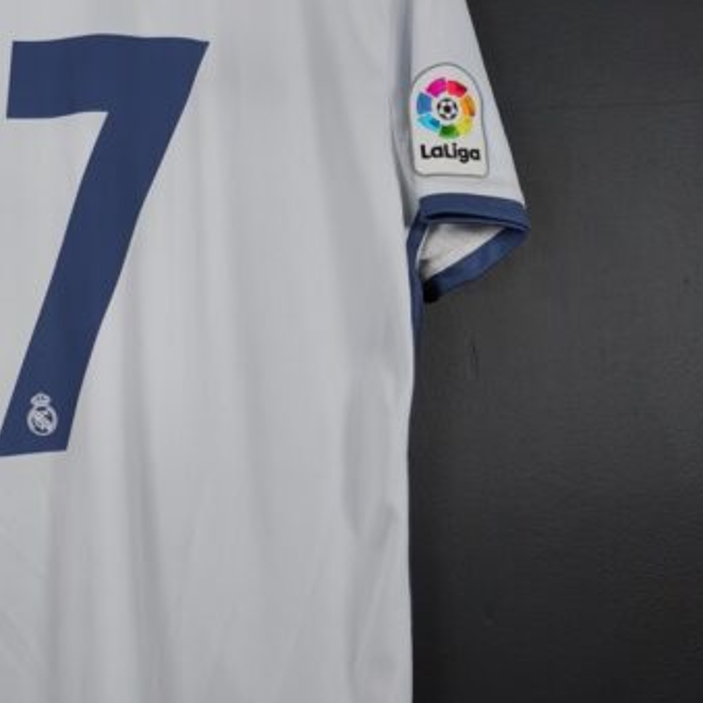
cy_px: 413
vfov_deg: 35.3
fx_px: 1103
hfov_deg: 34.1
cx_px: 124
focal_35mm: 48
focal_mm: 6.57
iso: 400
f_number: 1.6
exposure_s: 1/160
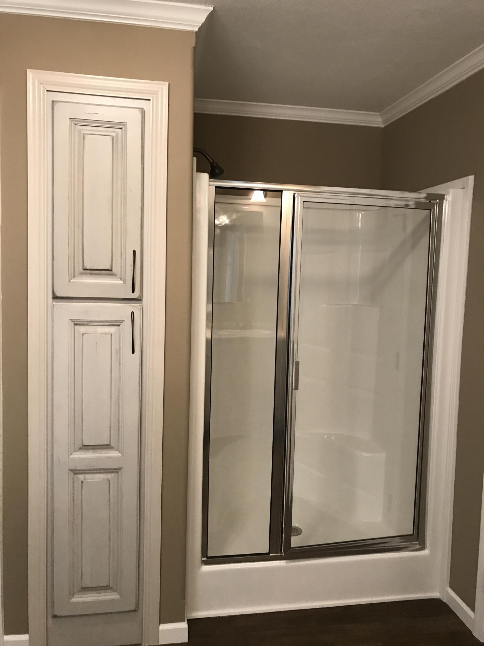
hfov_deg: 49.7
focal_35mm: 28
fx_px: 522
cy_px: 323
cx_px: 242
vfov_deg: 63.4
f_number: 1.8
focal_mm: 3.99
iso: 50
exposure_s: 1/15
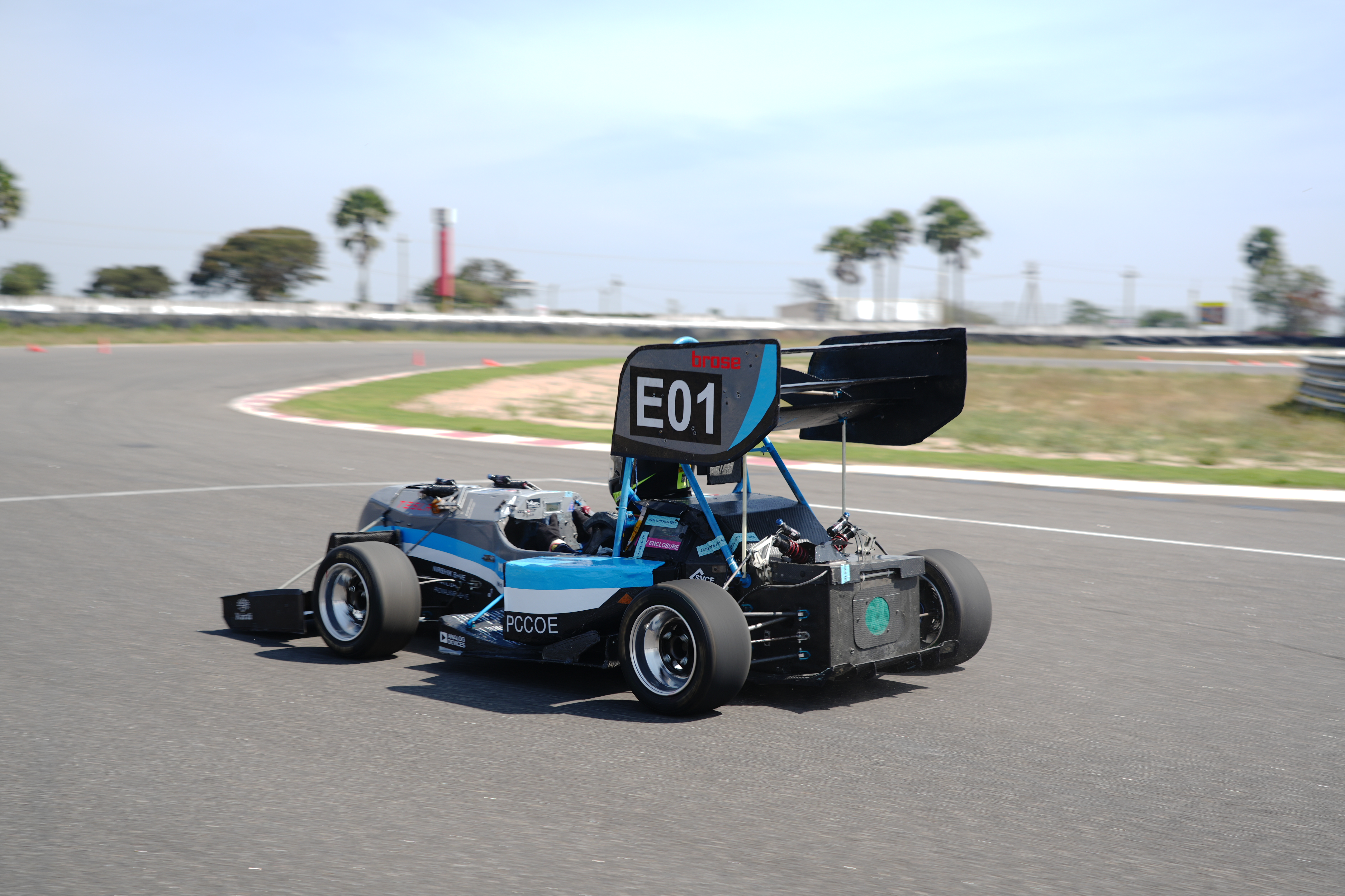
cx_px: 672
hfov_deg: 35.6
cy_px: 448
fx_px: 2092
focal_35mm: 56
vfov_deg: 24.2
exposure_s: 1/250
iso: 64
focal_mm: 56
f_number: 5
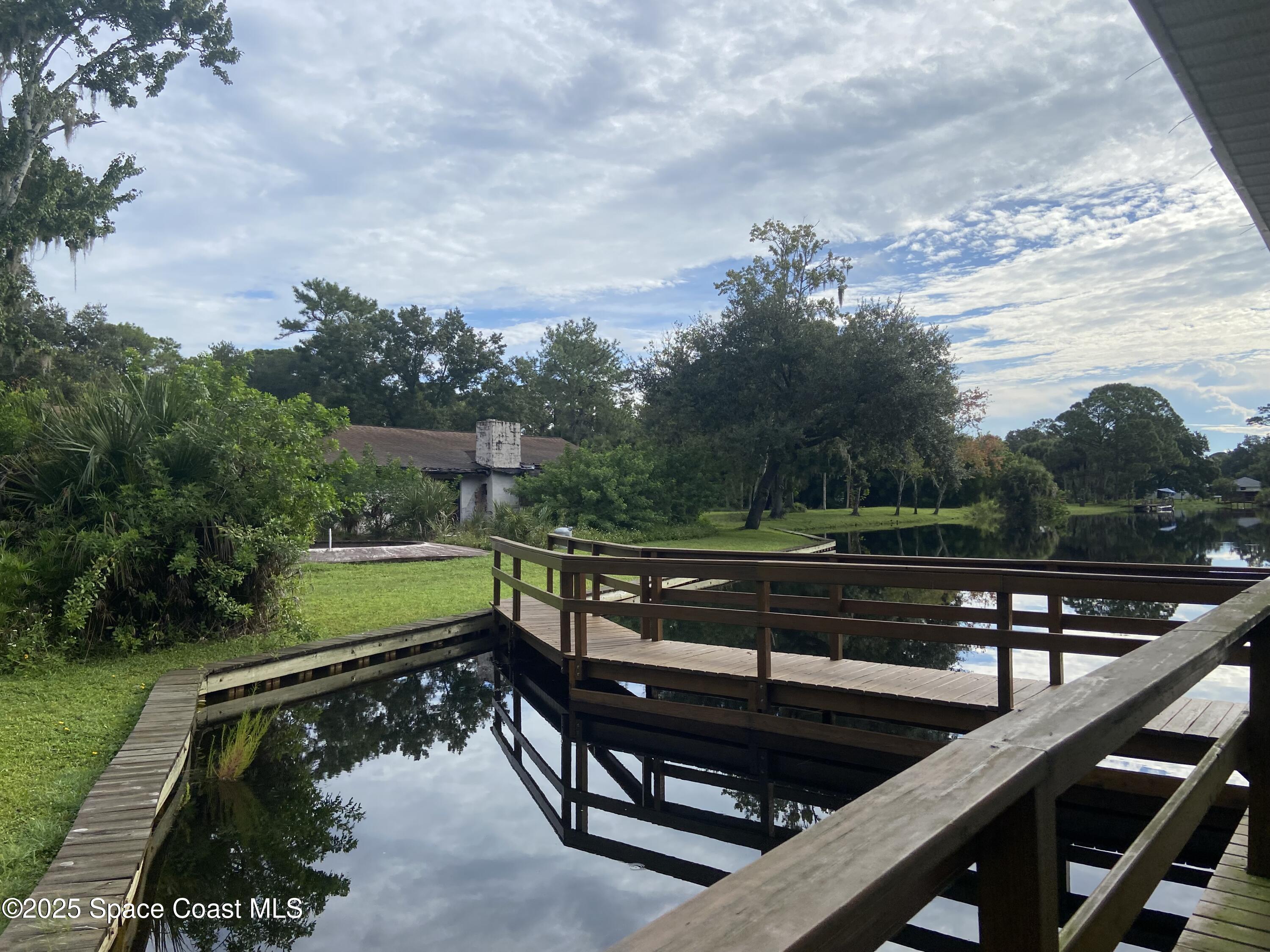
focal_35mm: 26
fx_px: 954
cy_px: 476
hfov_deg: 67.3
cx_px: 635
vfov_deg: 53.1
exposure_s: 1/3401
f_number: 1.8
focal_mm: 4.25
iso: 32
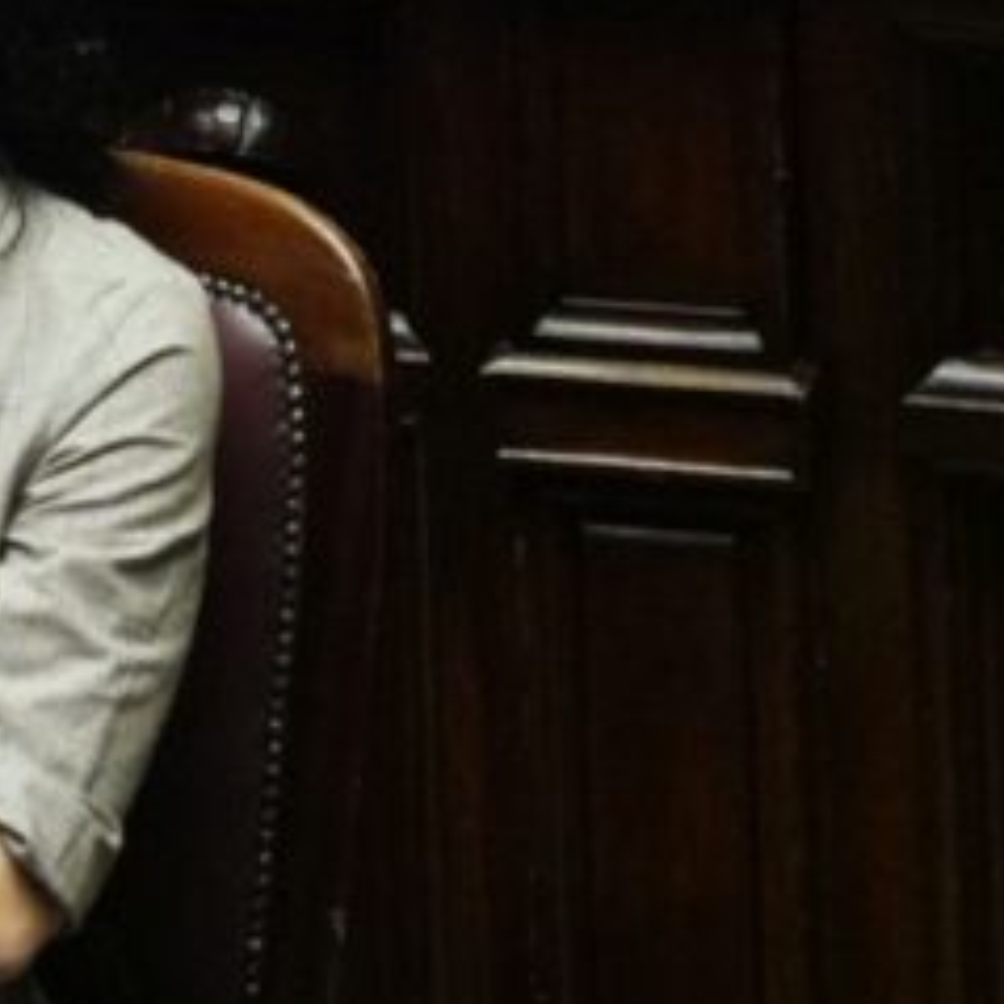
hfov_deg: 1.2
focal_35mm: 1484
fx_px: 48696
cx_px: -328
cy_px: 155
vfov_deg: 1.2
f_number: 5.6
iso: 12800
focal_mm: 400
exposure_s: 1/160
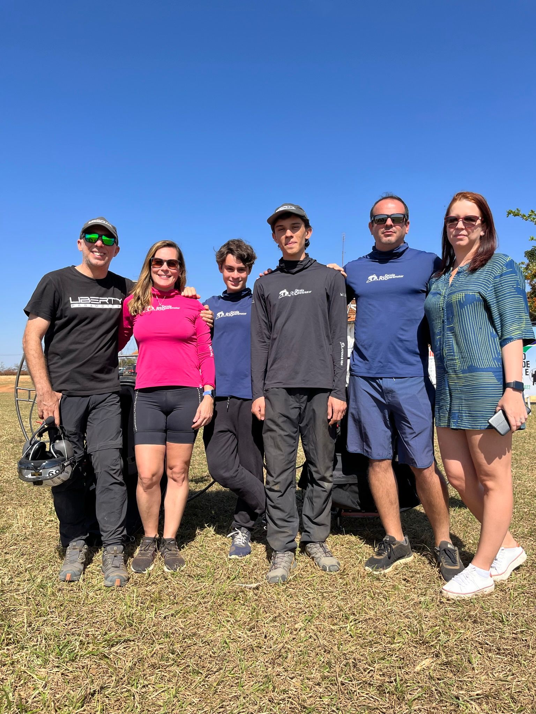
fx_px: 537
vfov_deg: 67.3
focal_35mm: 26
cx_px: 268
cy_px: 357
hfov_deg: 53.1
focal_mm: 5.1
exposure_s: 1/2463
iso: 50
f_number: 1.6
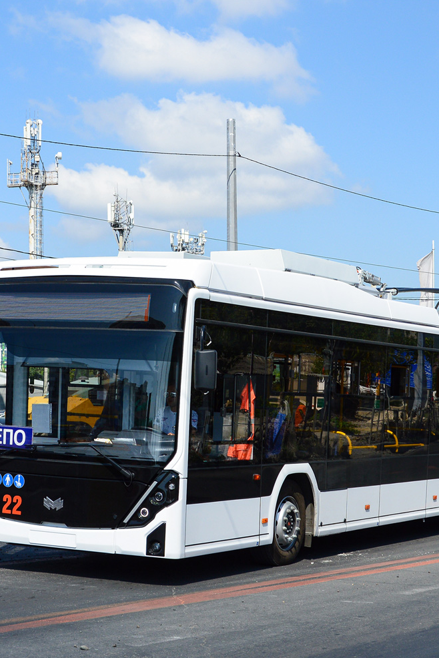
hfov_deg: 18.7
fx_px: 1334
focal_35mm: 73
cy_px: 332
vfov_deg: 27.7
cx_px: 211
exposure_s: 1/800
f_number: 7.1
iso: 200
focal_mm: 32
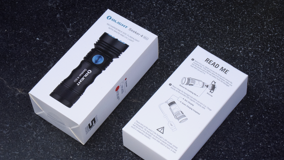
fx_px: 652
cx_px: 142
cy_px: 94
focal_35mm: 87
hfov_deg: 24.6
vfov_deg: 14.0
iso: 3200
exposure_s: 1/200
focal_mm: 55
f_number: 36
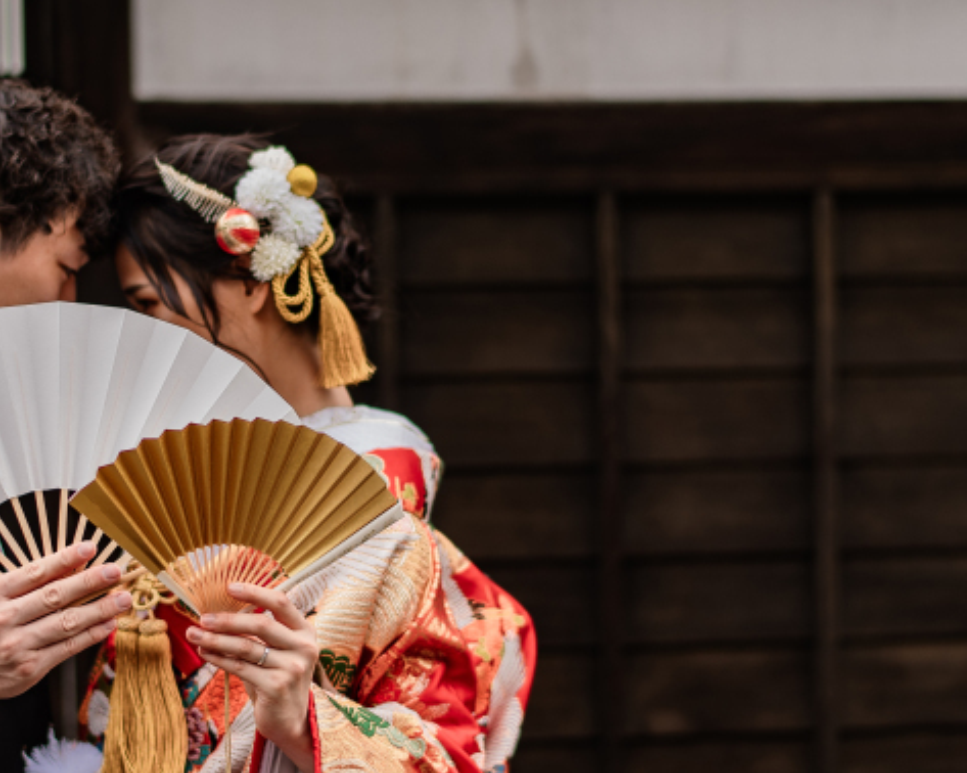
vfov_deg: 16.7
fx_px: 2632
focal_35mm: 92
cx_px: 366
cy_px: 405
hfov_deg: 20.8
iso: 100
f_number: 2
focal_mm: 58
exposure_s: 1/160
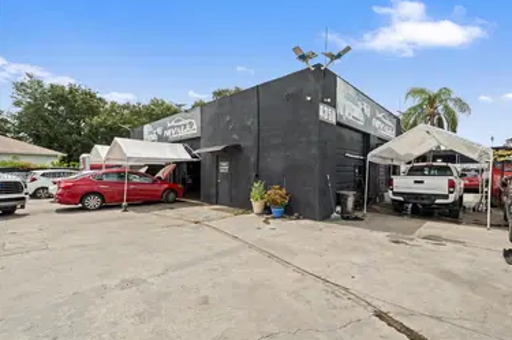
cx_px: 270
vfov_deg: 73.6
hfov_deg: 96.7
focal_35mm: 16
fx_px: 227
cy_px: 176
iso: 100
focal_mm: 10
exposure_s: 1/25
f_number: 9
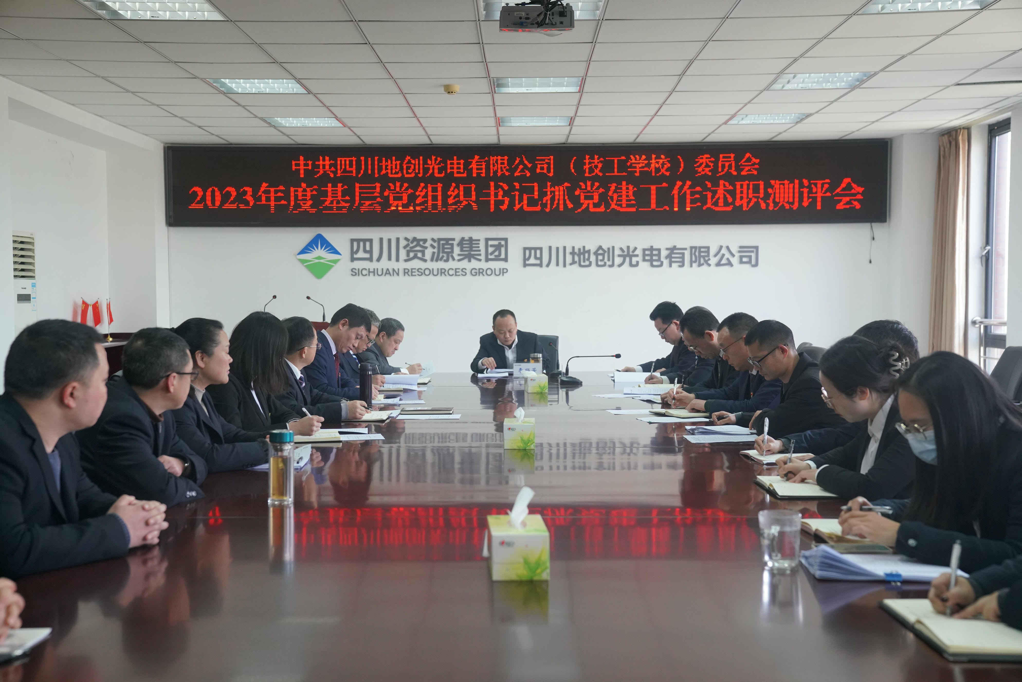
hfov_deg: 41.1
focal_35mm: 48
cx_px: 511
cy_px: 341
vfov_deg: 28.1
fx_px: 1363
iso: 1600
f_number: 4
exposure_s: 1/160
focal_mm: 48
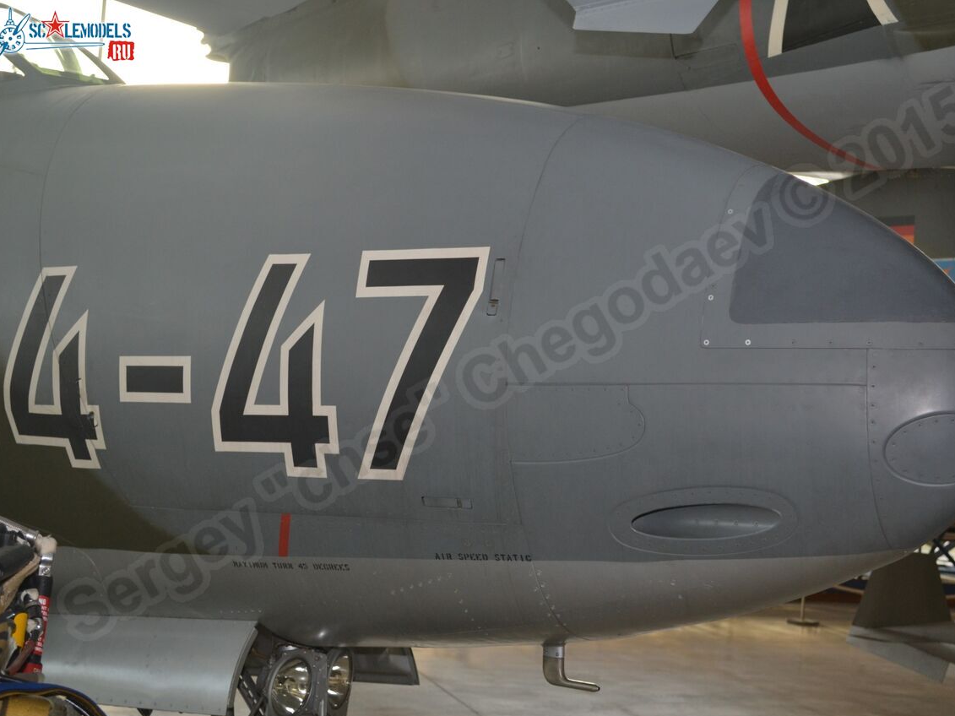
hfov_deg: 31.2
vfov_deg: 23.6
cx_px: 522
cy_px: 359
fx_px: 1710
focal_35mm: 62
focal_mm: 38
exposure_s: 1/80
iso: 400
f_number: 5
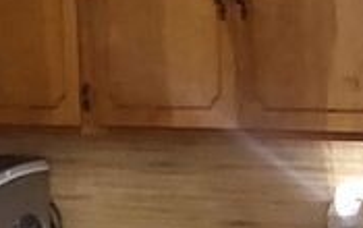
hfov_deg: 12.9
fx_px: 1595
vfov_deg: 8.2
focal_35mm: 161
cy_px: 137
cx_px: 95
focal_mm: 4.25
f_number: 1.8
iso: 1250
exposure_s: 1/24
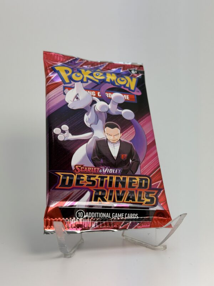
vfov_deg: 39.7
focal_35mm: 48
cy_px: 143
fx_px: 396
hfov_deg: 30.3
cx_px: 107
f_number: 1.78
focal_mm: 6.76
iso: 64
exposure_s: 1/837
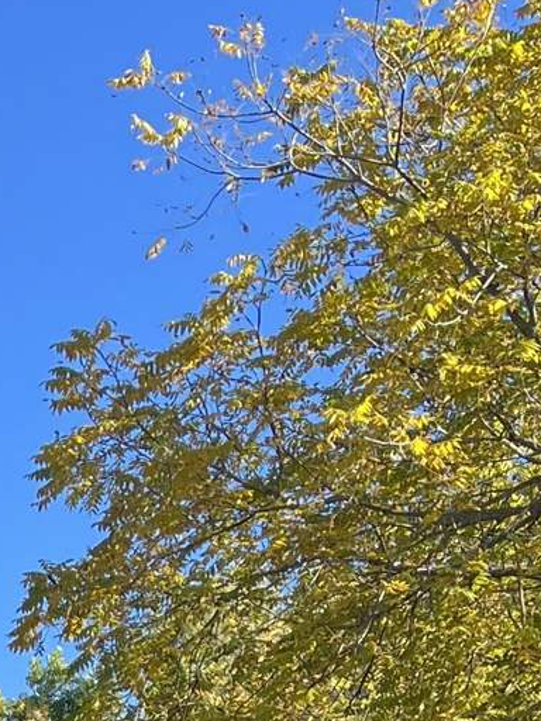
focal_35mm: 117
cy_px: 1246
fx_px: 2438
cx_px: -651
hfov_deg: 11.1
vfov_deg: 14.9
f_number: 1.6
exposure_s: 1/718
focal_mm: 5.1
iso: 50
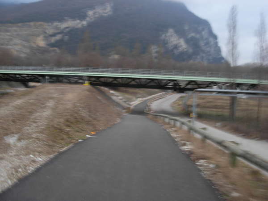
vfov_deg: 37.7
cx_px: 134
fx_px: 294
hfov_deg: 49.0
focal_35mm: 38
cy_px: 100
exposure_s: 1/41.4
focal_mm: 6.3
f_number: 2.9
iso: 79
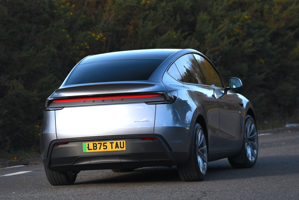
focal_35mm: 300
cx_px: 150
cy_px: 100
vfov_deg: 4.6
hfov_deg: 6.9
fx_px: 2492
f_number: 4
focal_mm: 200
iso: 200
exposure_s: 1/400
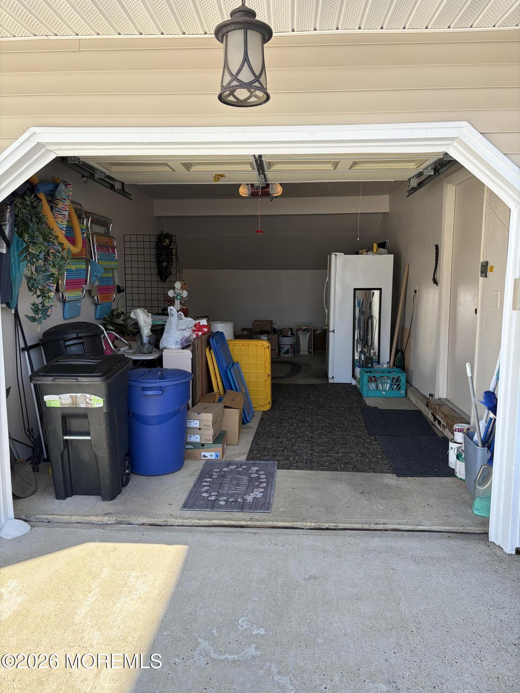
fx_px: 521
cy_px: 346
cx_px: 260
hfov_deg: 53.1
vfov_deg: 67.3
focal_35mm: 26
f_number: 1.6
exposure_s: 1/647
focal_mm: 5.96
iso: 64
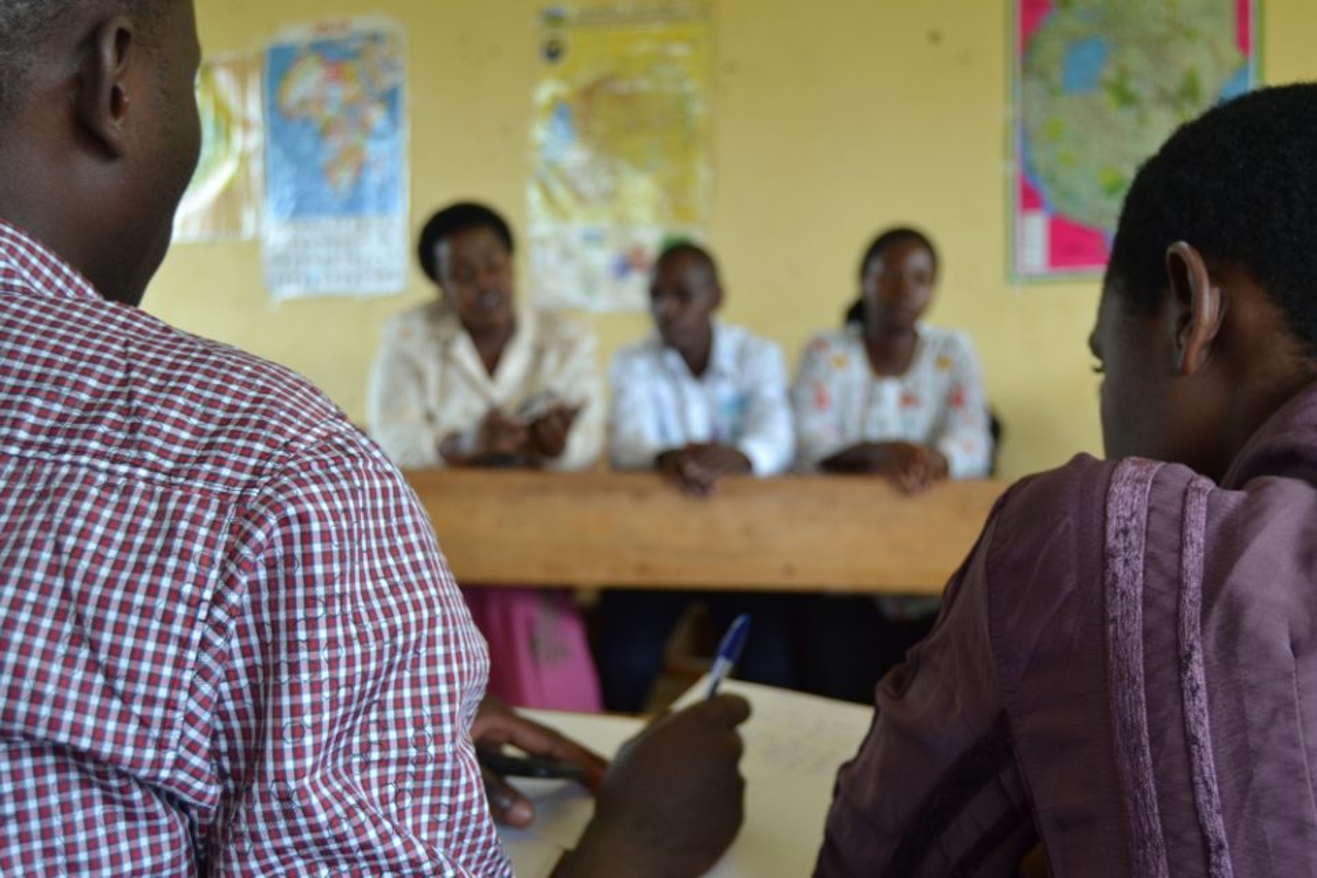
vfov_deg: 34.2
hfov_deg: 49.6
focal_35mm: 39
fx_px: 1427
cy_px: 439
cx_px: 658
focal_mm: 26
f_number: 4
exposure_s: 1/60
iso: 400
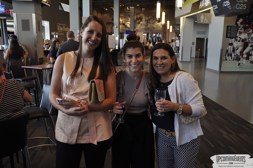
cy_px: 84
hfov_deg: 59.6
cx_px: 126
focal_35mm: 32
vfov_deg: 41.6
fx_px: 221
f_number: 5
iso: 400
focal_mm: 21
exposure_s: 1/60
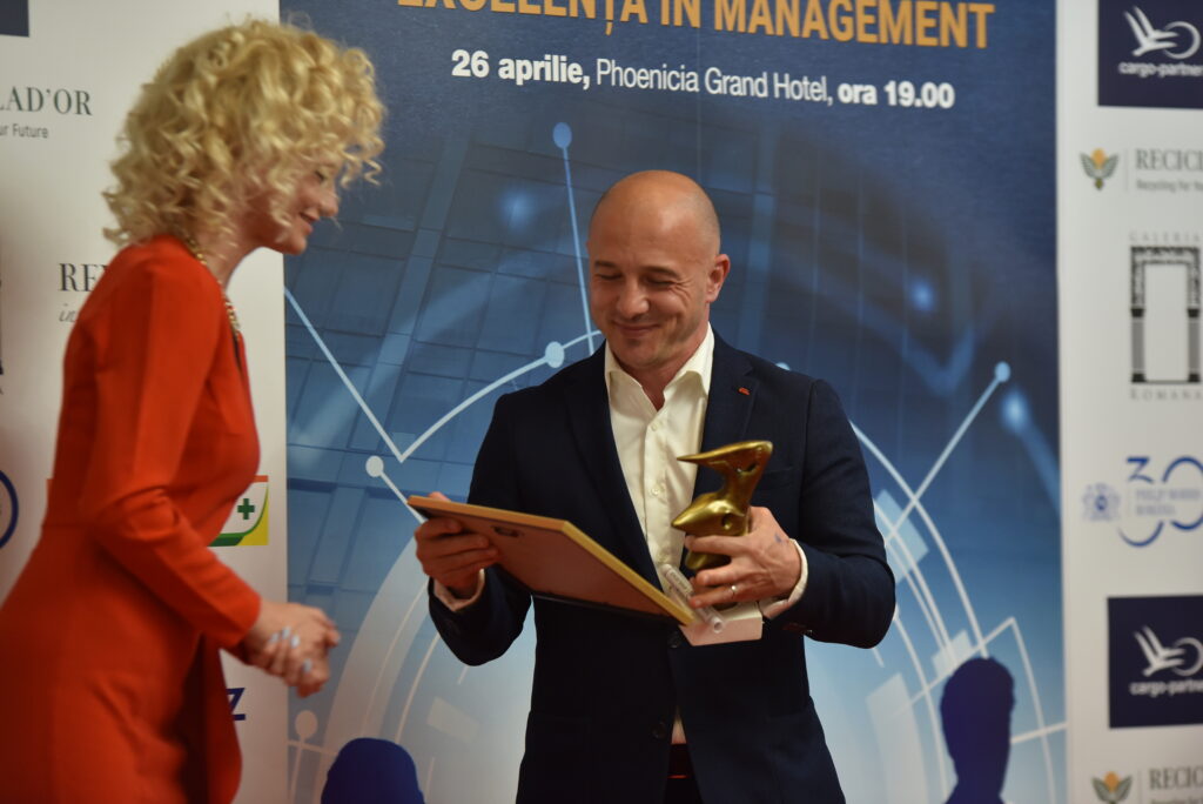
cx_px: 602
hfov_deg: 13.7
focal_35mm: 150
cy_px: 402
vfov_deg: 9.2
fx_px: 5015
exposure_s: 1/100
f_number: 3.5
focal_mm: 150
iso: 1000
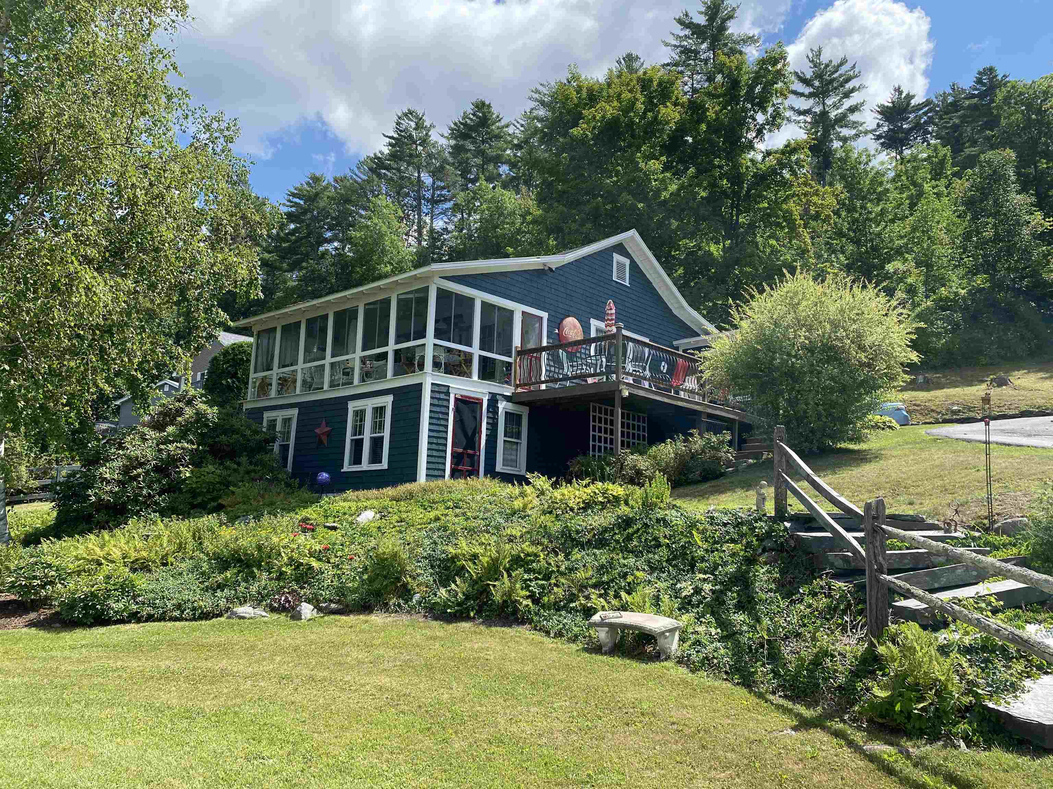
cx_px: 526
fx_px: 791
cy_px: 394
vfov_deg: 53.1
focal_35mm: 26
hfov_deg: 67.3
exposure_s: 1/2222
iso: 32
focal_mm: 4.25
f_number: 1.8
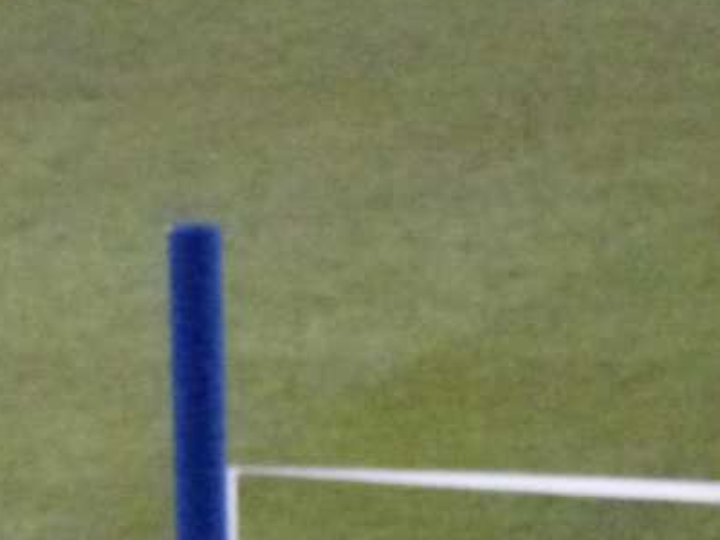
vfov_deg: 2.6
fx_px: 11831
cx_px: -328
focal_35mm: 569
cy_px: 424
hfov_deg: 3.5
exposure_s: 1/60
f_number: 5.3
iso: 1250
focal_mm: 25.5
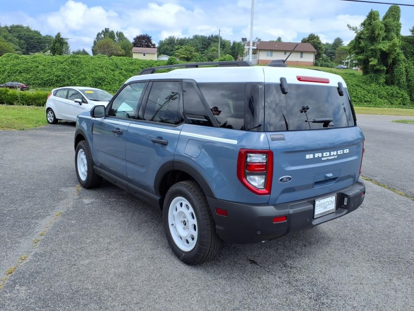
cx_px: 207
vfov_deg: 51.4
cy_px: 156
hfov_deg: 65.3
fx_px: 323
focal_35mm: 27
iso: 40
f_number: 1.9
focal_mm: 3.58
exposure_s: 1/1429
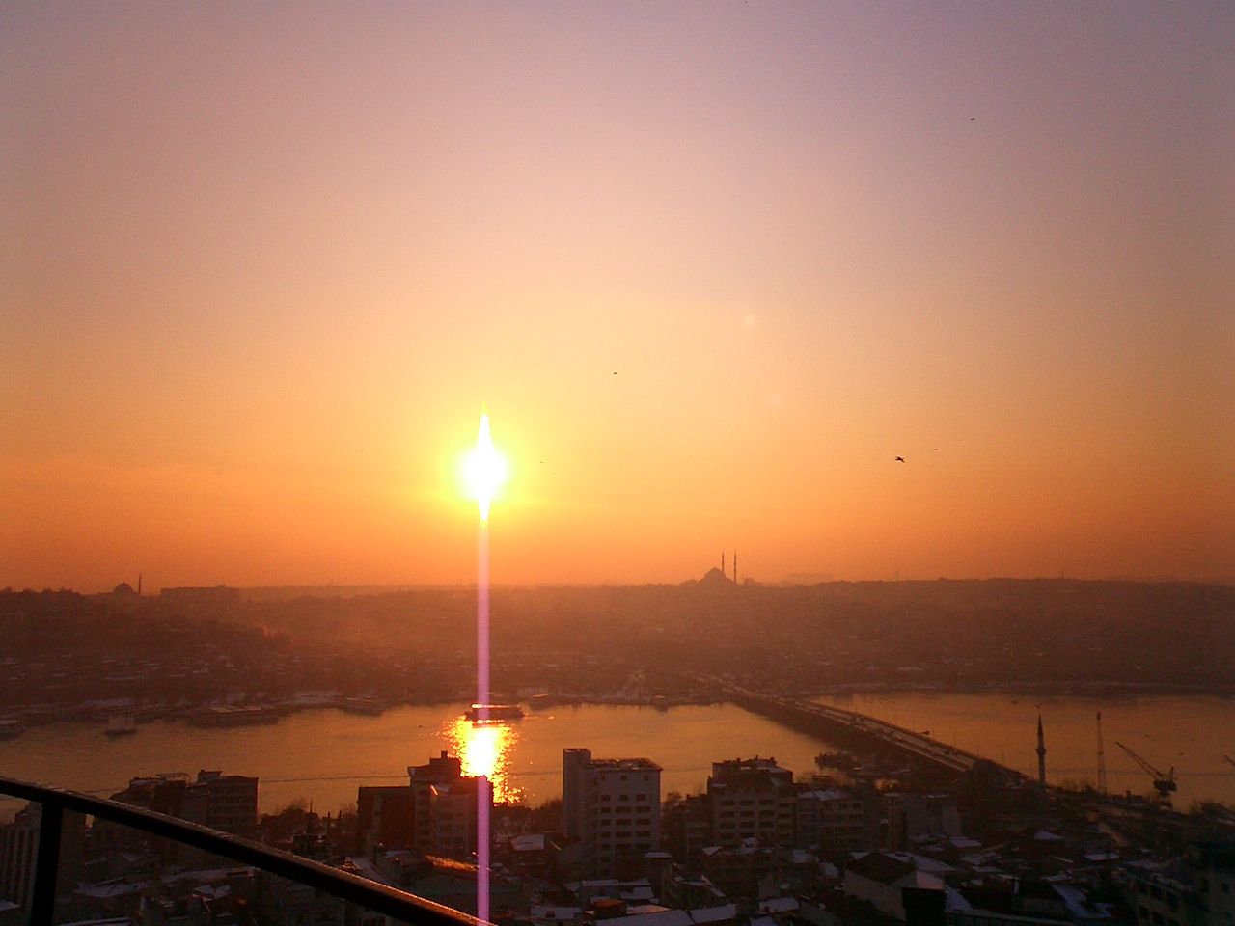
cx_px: 618
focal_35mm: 37
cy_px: 463
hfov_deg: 50.1
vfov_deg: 38.7
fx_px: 1320
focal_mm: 5.6
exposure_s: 1/1250
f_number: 3.5
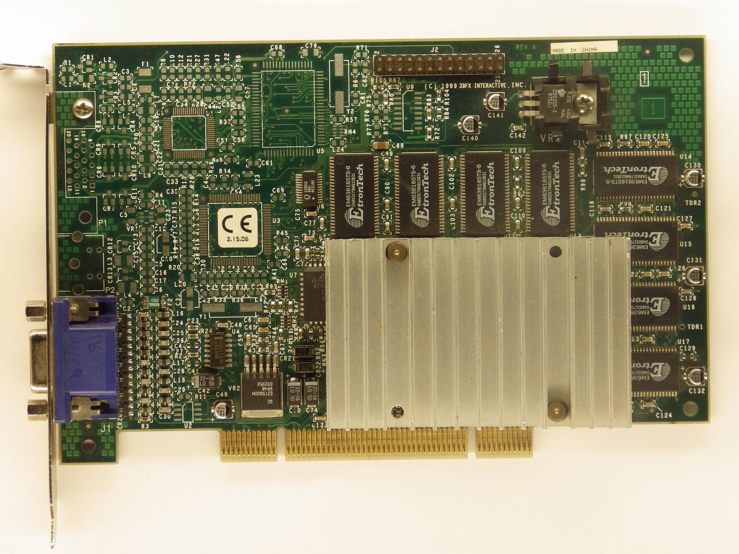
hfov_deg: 11.7
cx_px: 370
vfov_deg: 8.8
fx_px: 3608
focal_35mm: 169
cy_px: 277
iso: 100
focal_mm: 30.4
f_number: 5.3
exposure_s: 1/100
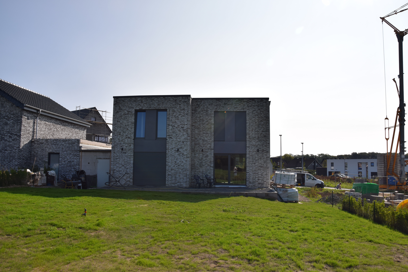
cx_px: 204
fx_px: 306
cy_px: 136
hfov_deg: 67.4
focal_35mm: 27
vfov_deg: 47.9
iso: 200
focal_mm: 18
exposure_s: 1/500
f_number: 11
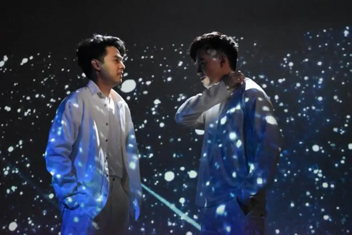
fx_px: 660
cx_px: 176
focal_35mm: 68
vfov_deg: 20.2
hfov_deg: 29.9
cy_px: 118
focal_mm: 45
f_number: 5
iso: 10000
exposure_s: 1/60
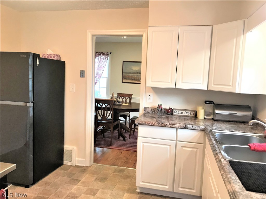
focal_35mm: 28
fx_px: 215
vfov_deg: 49.7
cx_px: 133
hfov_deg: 63.4
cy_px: 100
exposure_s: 1/24
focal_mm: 3.99
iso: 40
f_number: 1.8
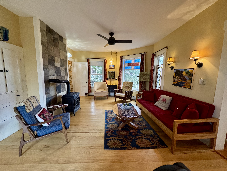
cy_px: 86
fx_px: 92
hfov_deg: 102.1
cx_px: 114
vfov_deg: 85.7
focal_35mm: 14
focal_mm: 2.22
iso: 200
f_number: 2.2
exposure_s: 1/120
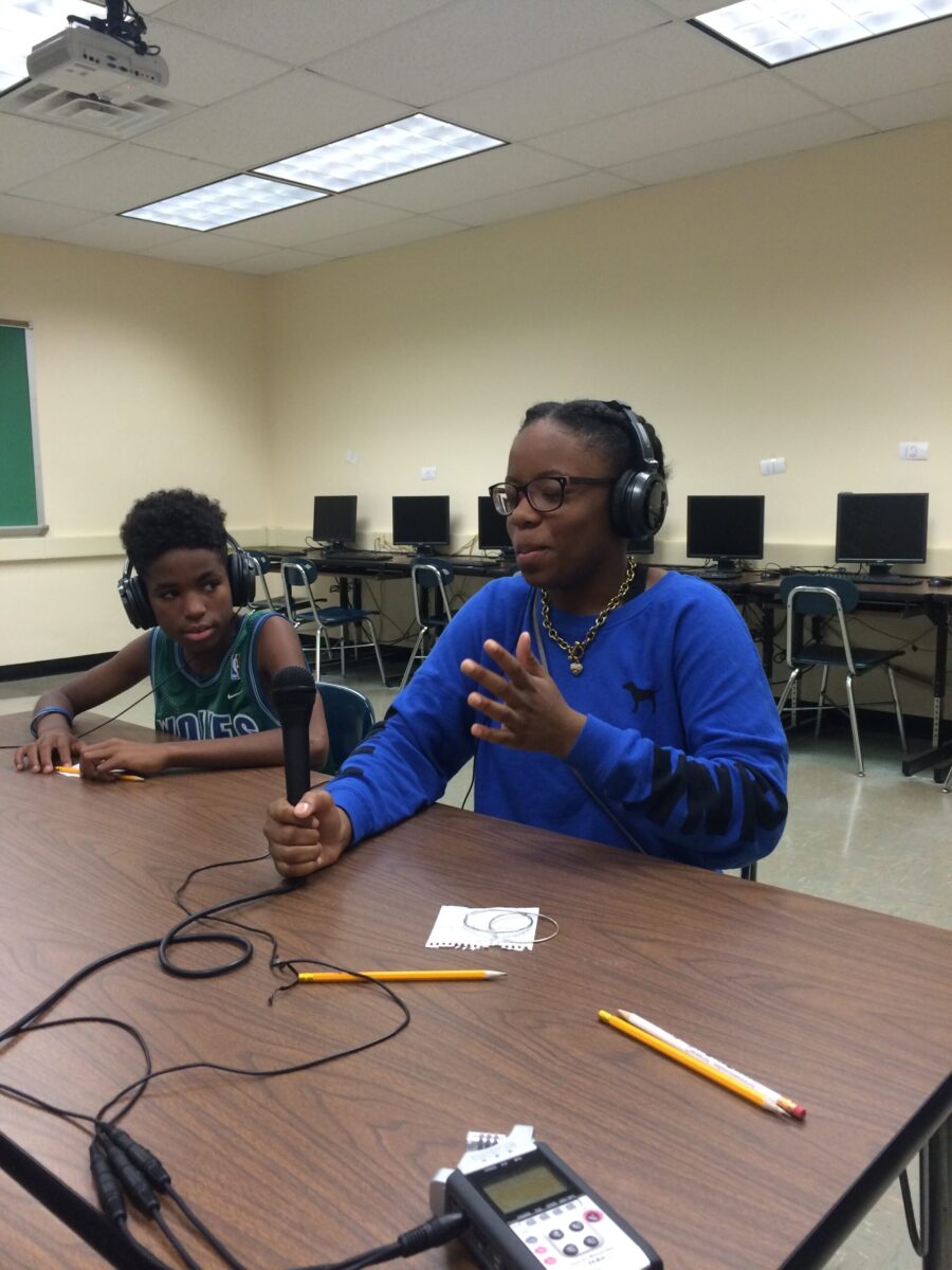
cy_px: 635
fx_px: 1063
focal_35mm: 29
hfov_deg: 48.2
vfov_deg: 61.7
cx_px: 476
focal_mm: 4.15
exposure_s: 1/30
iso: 64
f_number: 2.2
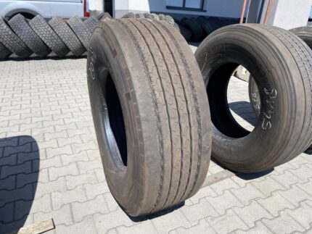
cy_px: 117
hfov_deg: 67.3
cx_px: 156
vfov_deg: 53.1
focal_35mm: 26
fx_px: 234
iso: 32
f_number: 1.8
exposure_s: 1/1585
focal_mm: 4.25
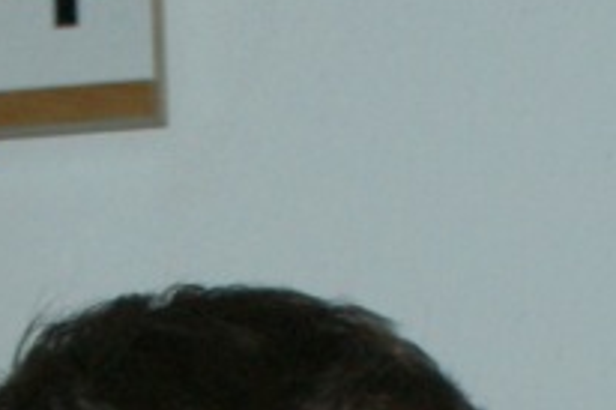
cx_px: 194
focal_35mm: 306
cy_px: 1143
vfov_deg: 4.3
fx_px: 5232
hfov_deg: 6.7
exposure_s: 1/60
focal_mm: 28
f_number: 5.6
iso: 400
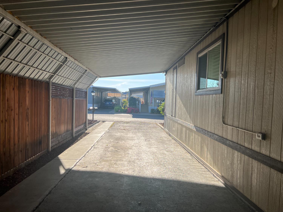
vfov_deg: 53.1
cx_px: 142
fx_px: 213
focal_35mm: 26
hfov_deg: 67.3
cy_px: 106
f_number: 1.5
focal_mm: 5.7
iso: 50
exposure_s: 1/2457
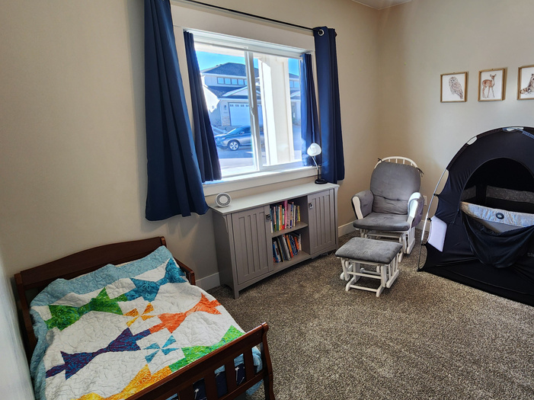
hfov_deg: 79.8
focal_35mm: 19
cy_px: 177
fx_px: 293
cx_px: 384
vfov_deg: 68.4
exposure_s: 1/60
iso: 100
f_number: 2.2
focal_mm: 2.2
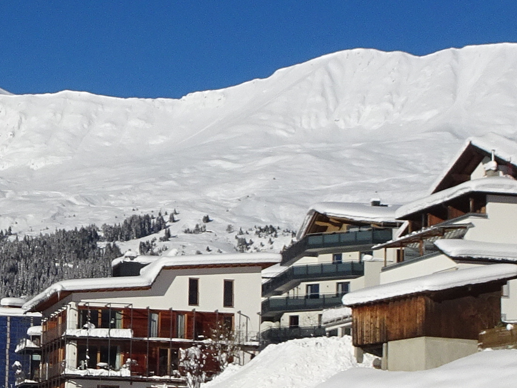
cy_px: 307
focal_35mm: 107
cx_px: -47
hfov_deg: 17.8
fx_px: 1598
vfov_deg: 13.8
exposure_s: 1/2000
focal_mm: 4.1
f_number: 4
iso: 80
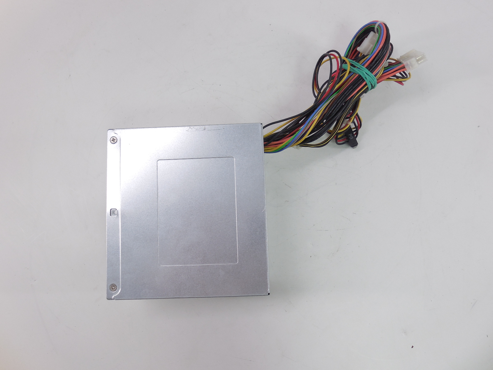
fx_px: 370
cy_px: 185
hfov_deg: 67.3
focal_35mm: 26
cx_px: 246
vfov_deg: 53.1
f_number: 3.5
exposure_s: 1/30
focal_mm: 4.6
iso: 140
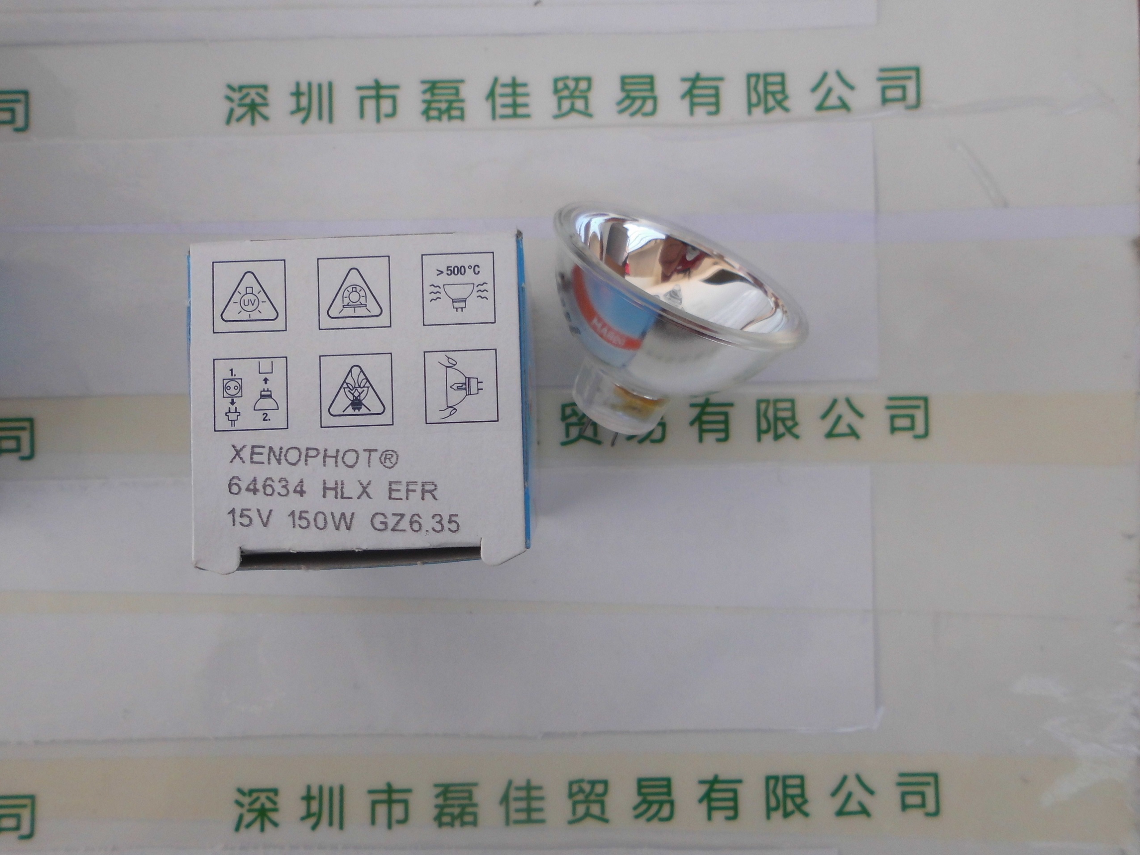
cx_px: 570
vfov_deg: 53.1
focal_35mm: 26
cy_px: 428
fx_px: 856
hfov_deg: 67.3
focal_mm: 4.6
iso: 100
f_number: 3.2
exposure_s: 1/158
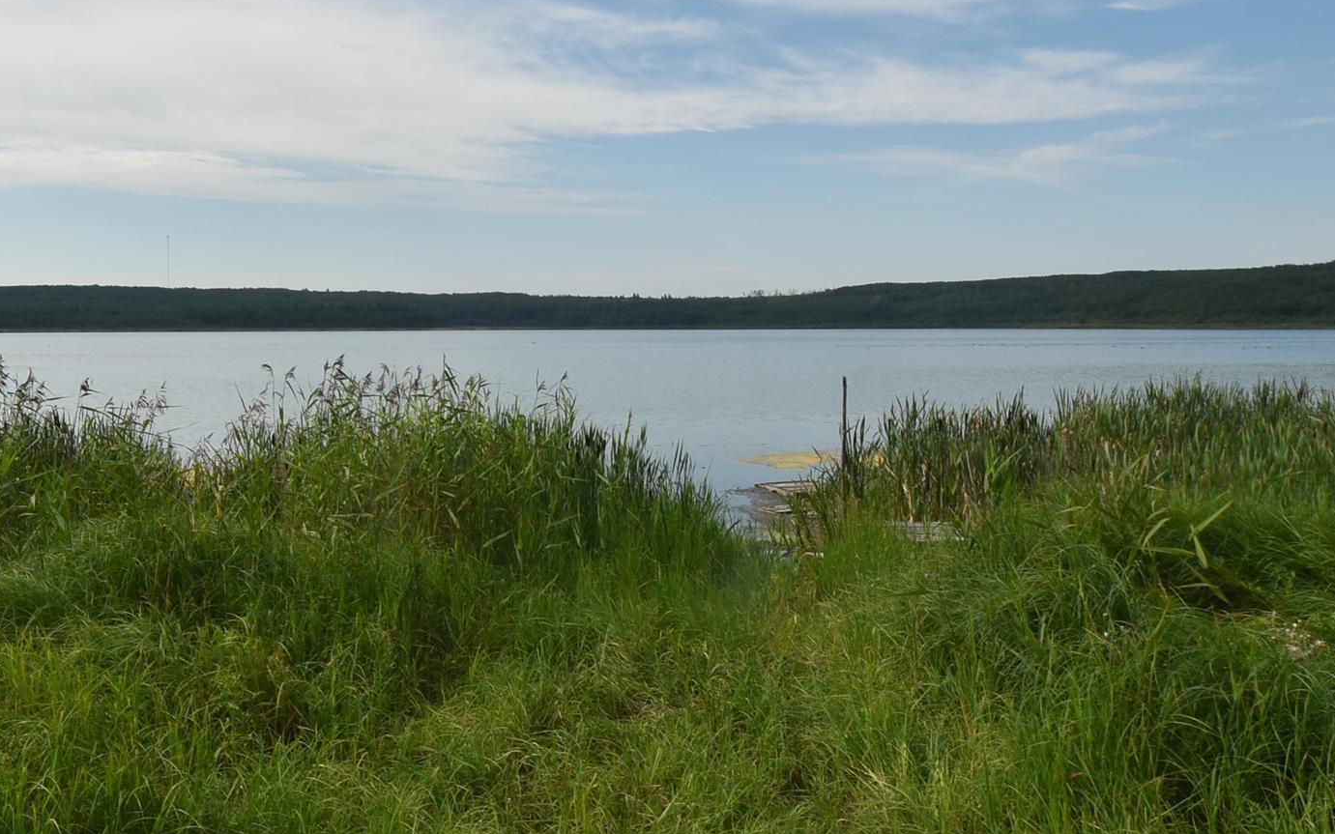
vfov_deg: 36.9
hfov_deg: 54.4
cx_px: 352
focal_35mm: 34
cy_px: 288
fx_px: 1237
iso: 100
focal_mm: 10
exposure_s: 1/200
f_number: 13
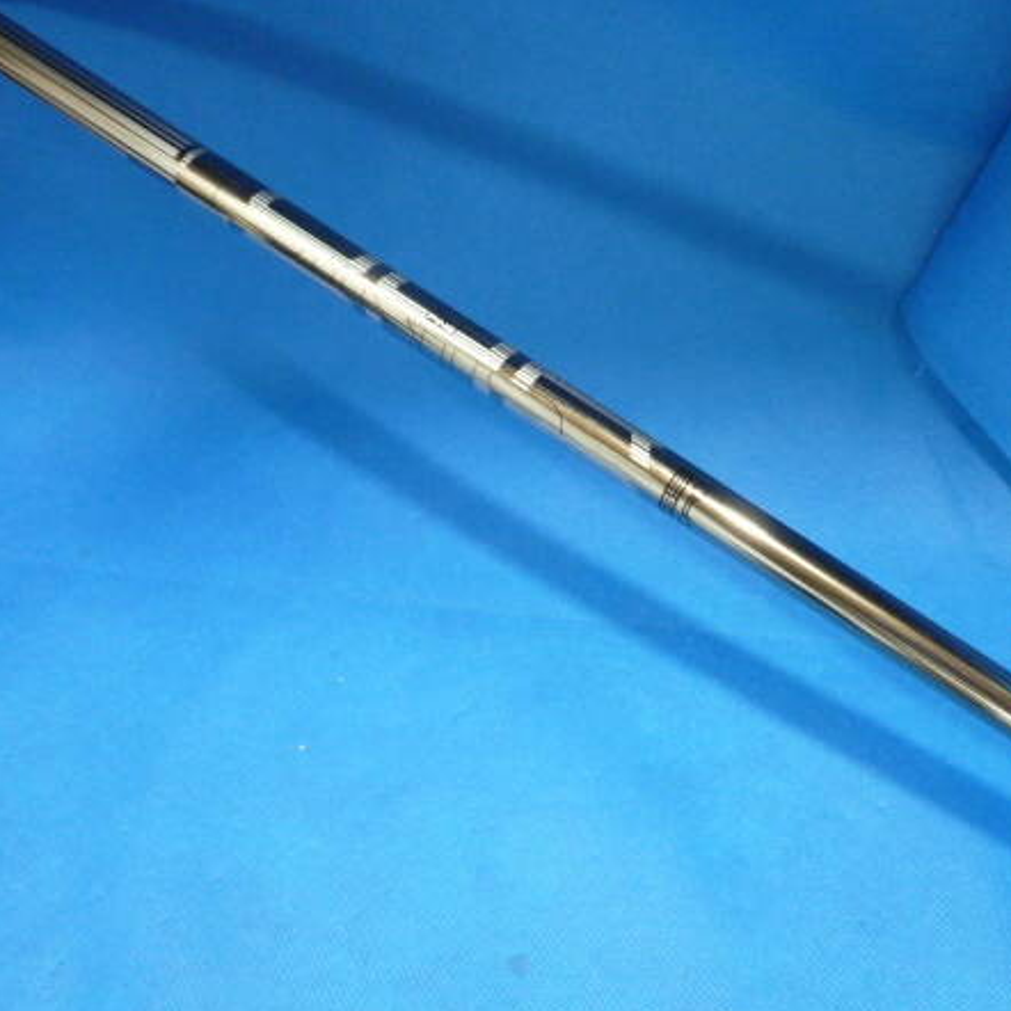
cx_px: 677
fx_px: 1057
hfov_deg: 50.2
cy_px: 526
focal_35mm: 32
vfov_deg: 51.1
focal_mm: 4.5
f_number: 2.8
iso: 400
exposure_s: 1/20
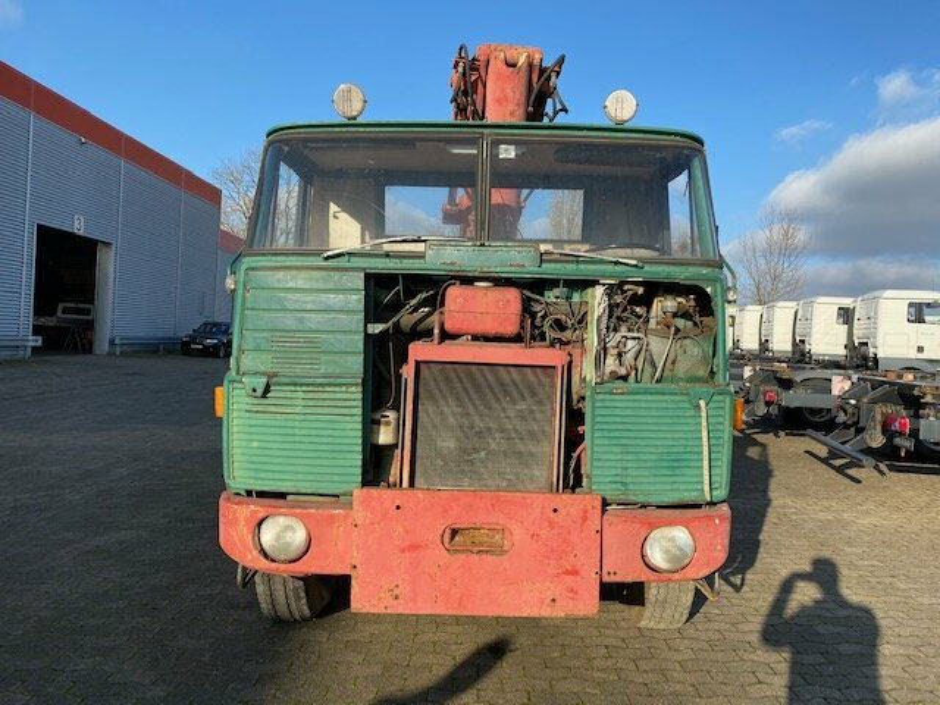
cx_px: 470
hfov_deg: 67.3
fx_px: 706
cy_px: 352
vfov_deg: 53.1
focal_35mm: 26
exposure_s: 1/1565
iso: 32
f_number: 1.8
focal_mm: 4.25
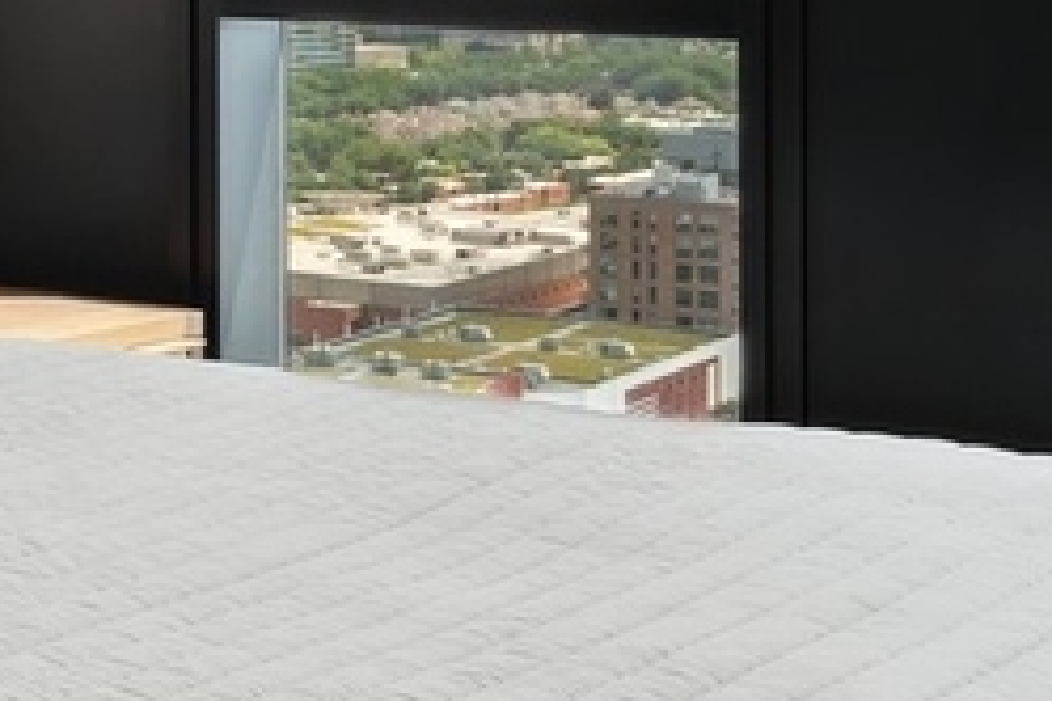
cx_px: -401
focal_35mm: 104
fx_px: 3039
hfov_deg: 18.0
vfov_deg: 12.9
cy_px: -89
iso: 320
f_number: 8
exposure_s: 1/125
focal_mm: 16
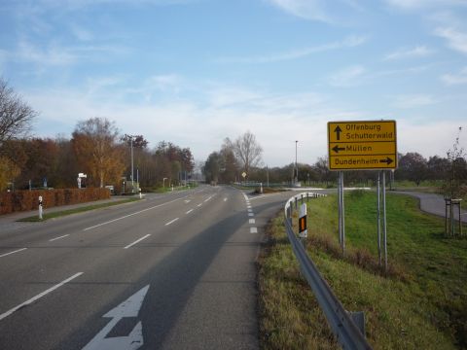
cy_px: 175
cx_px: 234
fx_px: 432
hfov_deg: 56.8
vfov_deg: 44.2
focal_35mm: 32
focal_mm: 5.2
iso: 100
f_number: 4
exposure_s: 1/400
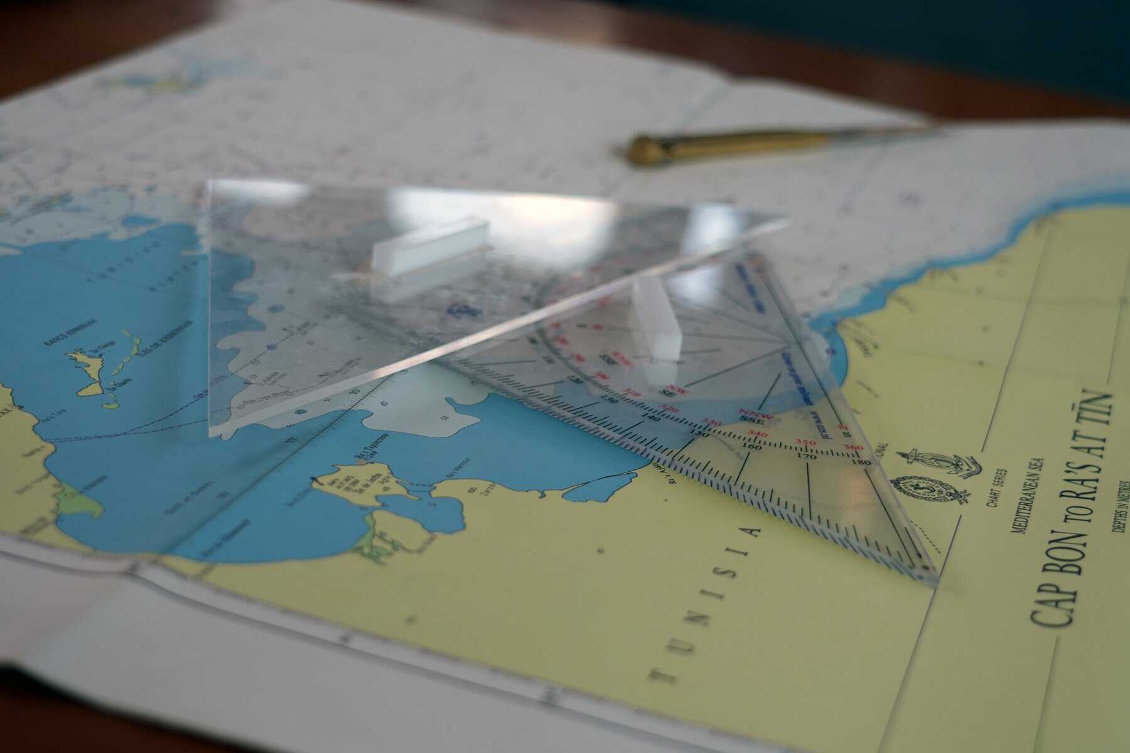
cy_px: 376
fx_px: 1930
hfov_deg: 32.6
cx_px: 565
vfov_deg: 22.1
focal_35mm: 62
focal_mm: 41
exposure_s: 1/160
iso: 100
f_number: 4
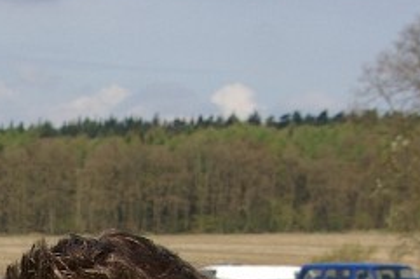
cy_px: 570
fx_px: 2448
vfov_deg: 6.3
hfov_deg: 9.4
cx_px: -300
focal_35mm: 210
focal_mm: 33
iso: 200
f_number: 11
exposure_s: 1/180
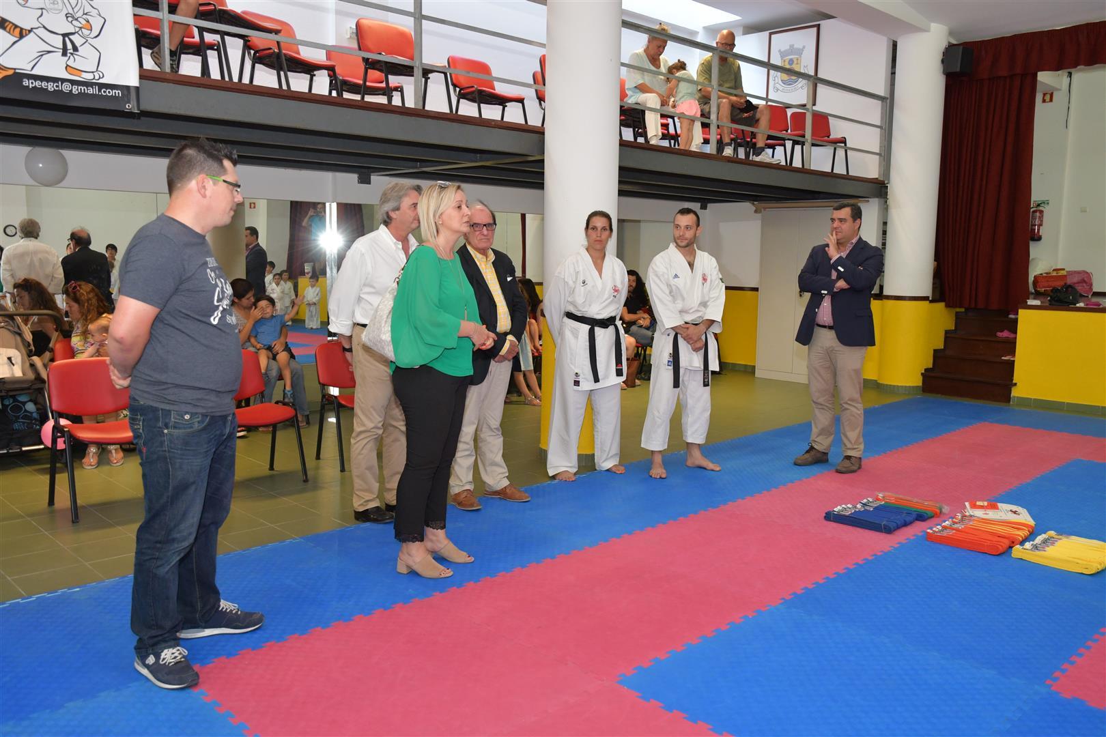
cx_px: 553
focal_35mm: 30
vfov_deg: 43.6
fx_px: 922
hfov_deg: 61.9
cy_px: 368
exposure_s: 1/100
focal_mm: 20
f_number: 4.5
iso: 1250
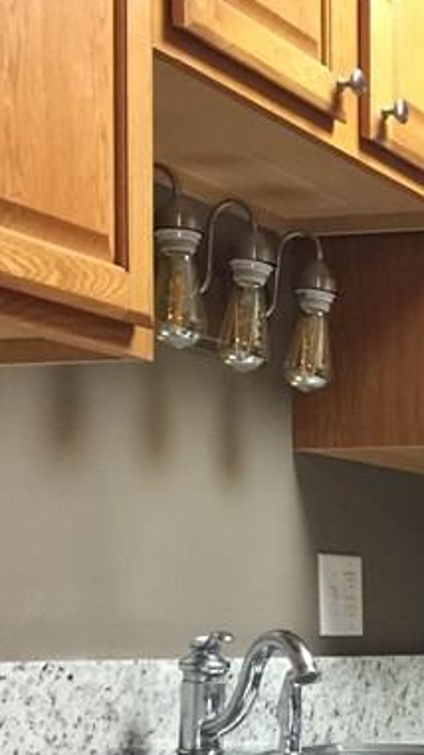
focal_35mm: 85
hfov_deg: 12.9
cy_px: 684
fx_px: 1701
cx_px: 759
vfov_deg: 24.3
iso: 125
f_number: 2.2
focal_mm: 4.15
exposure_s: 1/15
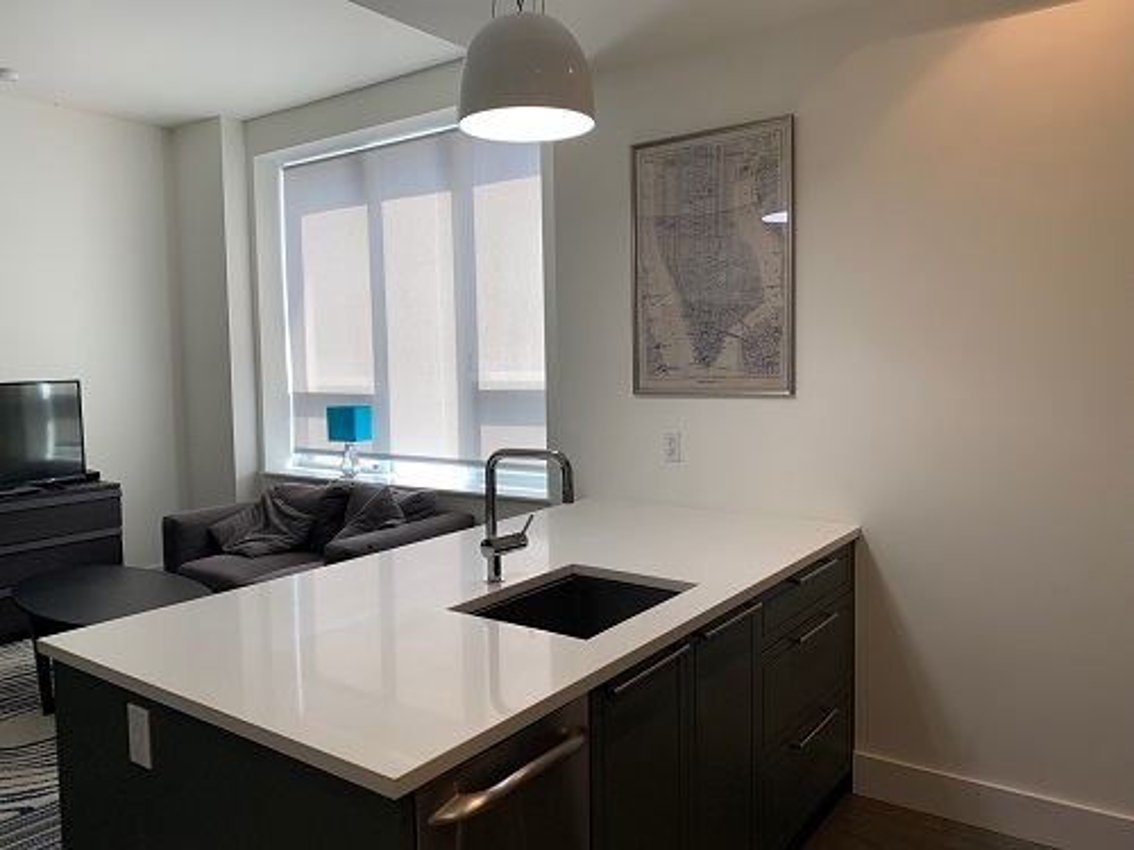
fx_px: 852
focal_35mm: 26
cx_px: 567
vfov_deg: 53.1
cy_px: 425
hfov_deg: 67.3
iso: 64
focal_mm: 4.25
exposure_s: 1/120
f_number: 1.8
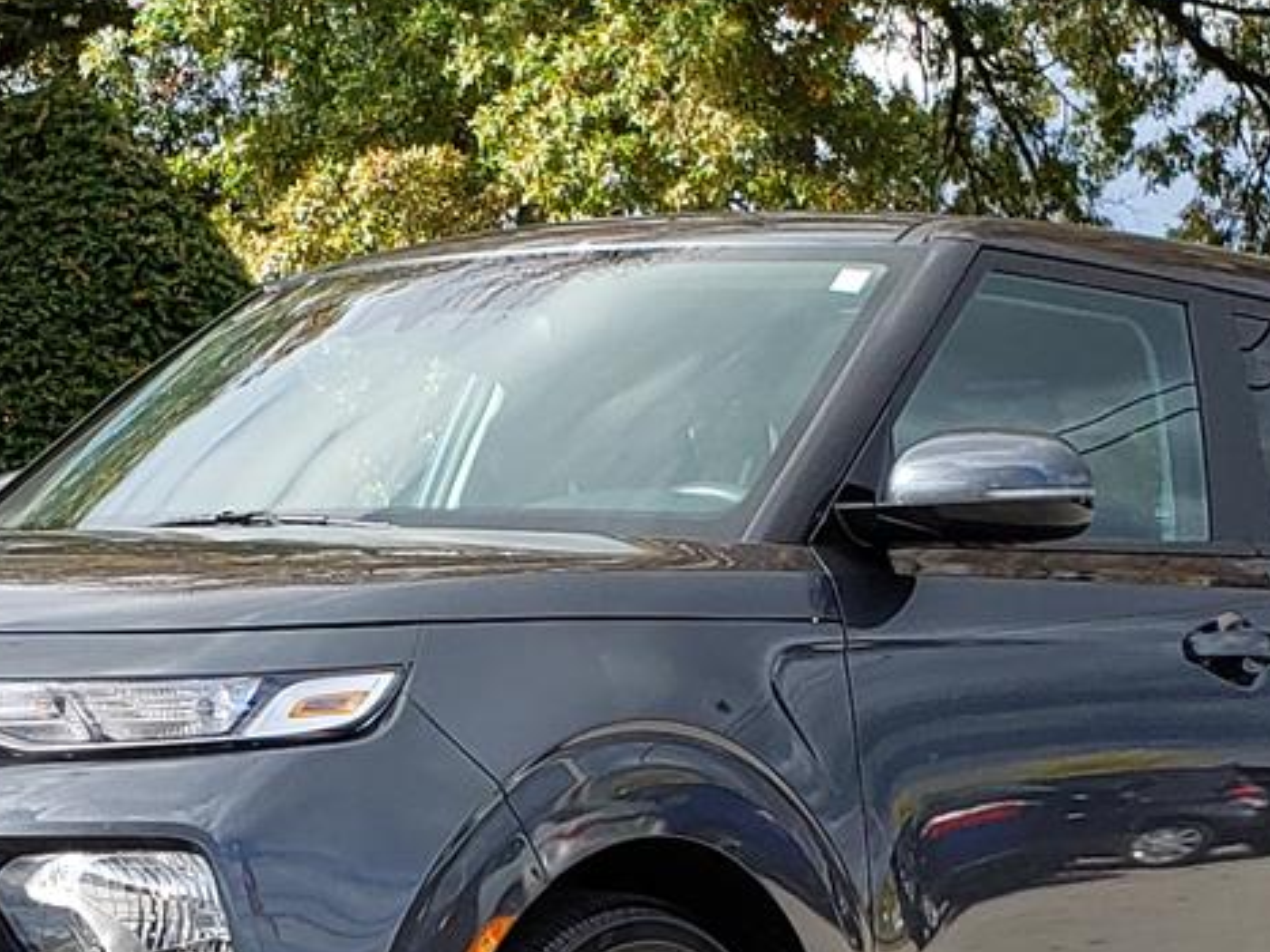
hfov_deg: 33.7
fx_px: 2091
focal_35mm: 57
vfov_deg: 25.1
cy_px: 786
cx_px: 525
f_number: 2.4
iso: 50
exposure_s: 1/651
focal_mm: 4.3
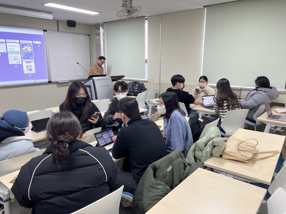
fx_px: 215
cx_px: 143
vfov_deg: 53.1
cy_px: 107
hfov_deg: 67.3
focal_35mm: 26
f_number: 1.5
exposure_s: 1/60
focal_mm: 5.7
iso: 64
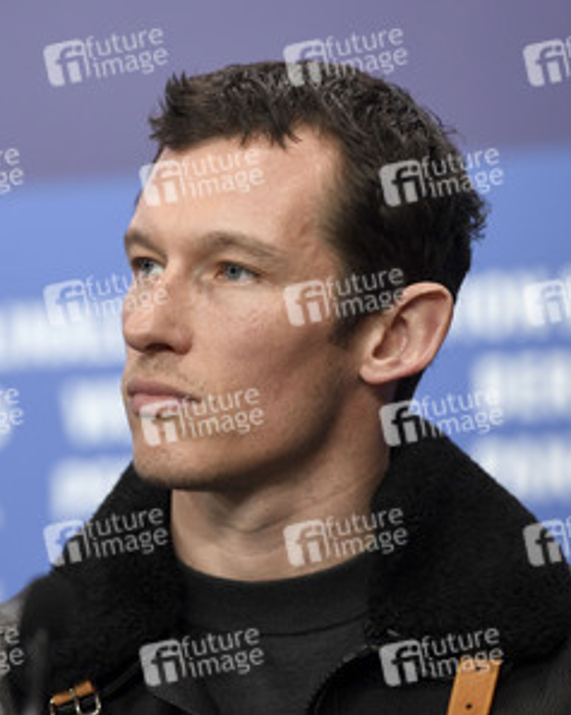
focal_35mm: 284
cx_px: 138
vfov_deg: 6.8
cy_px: 358
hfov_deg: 5.4
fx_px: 6005
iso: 1000
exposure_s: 1/250
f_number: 4
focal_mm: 200
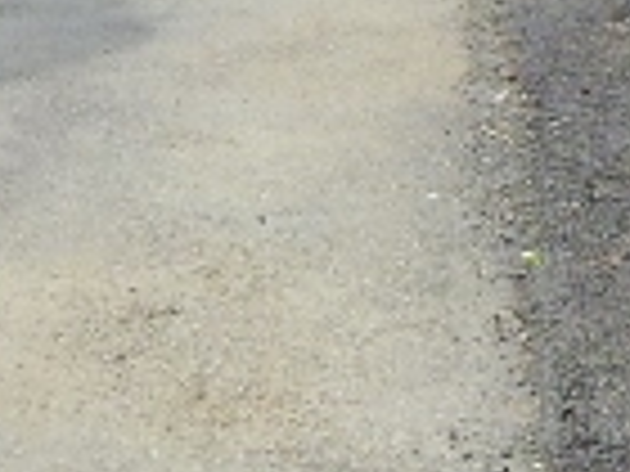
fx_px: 1747
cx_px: -68
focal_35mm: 96
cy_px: -310
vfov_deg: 14.1
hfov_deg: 19.6
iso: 125
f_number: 6
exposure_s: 1/320
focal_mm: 3.7
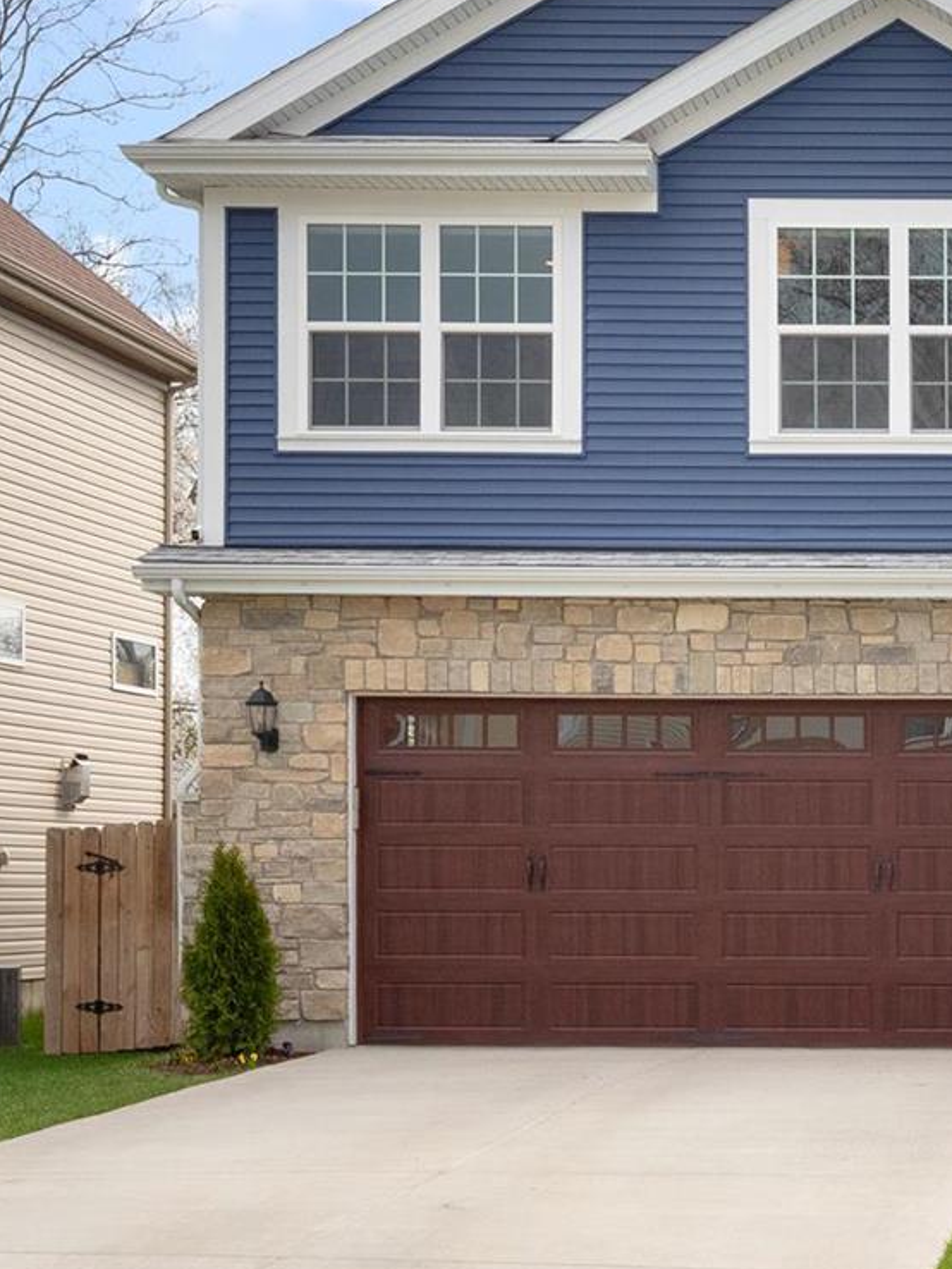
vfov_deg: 26.0
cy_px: 616
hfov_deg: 18.5
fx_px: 2749
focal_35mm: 75
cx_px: 1167
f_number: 8
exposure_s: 1/640
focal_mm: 18
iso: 400
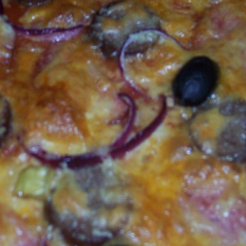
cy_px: 148
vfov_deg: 20.4
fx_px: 683
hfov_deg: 20.4
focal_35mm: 85
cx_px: 89
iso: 140
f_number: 2.8
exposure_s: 1/60
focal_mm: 8
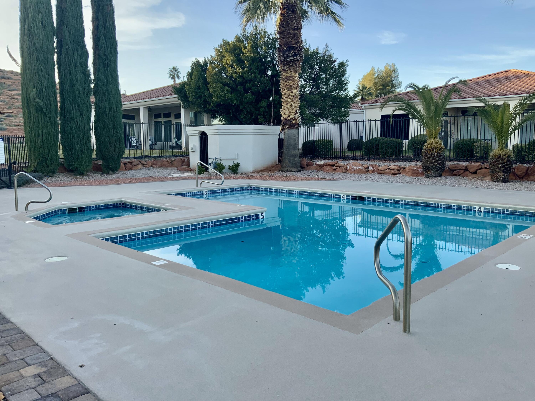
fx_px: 448
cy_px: 200
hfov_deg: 61.7
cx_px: 268
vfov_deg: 48.2
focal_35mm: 29
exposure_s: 1/264
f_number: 1.8
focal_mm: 3
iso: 16
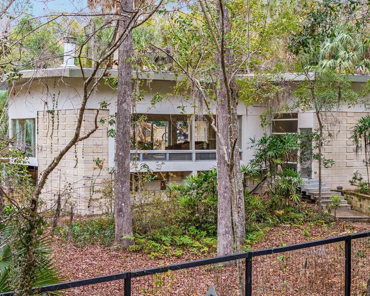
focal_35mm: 74
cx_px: 170
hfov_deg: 25.7
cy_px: 148
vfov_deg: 20.7
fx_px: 810
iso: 150
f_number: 2.8
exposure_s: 1/80
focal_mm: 19.35
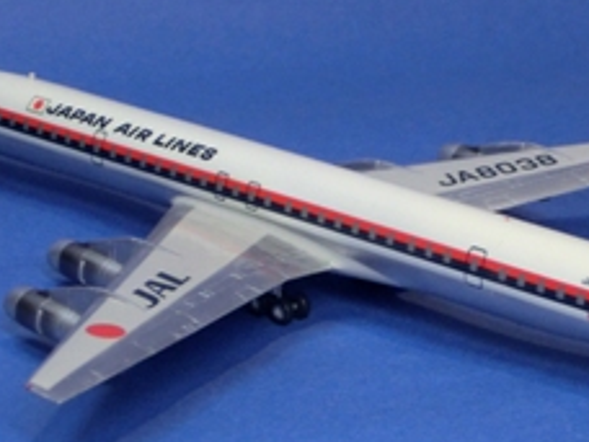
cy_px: 233
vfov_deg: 8.6
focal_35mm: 173
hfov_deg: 11.4
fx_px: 2944
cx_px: 457
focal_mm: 15.51
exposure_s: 1/60
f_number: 5.1
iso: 500
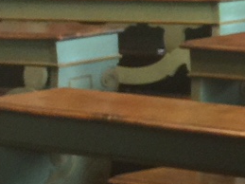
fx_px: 1295
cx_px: 601
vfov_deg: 8.1
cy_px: 126
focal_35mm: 183
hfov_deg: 9.5
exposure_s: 1/17
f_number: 2.2
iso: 64
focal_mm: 4.15
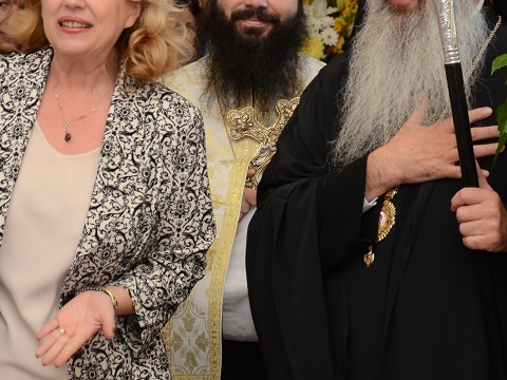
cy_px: 129
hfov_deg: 10.6
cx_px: 201
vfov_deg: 7.9
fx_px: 2739
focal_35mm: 187
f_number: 5
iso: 800
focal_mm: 52
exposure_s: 1/100
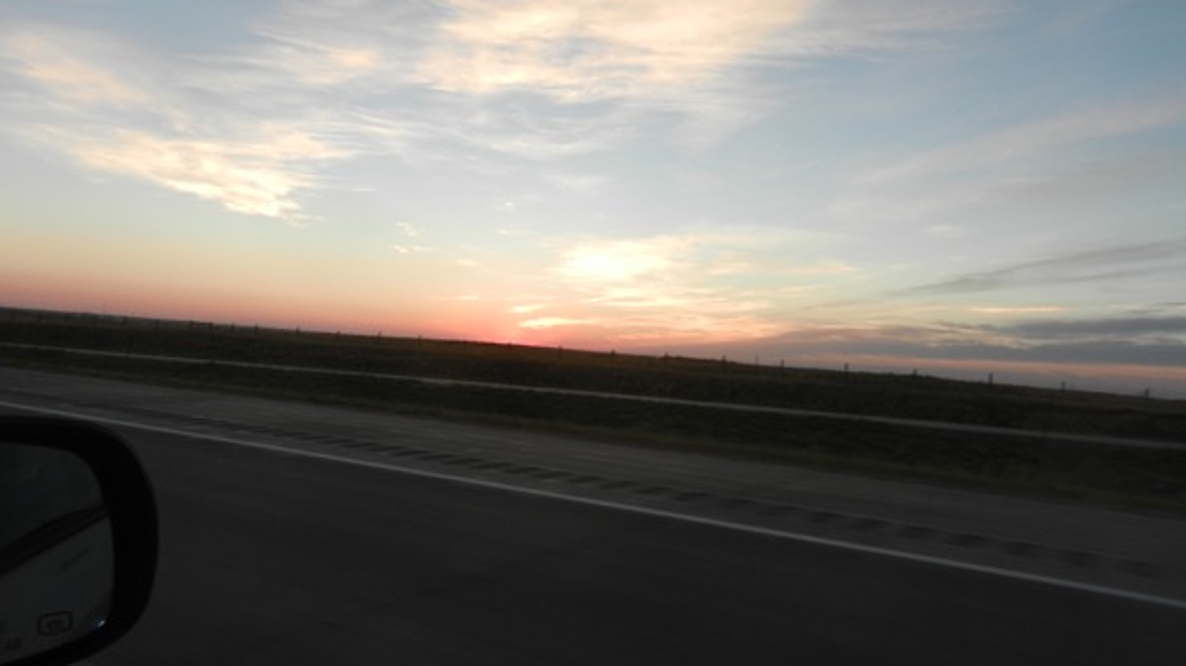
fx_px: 880
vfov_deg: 41.4
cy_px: 321
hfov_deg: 67.9
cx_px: 583
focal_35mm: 28
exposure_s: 1/200
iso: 160
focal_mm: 4.5
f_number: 3.5
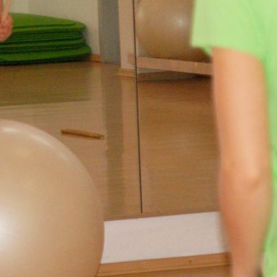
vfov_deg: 6.1
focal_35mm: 285
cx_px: -38
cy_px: 9
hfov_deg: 6.1
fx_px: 2583
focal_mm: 75
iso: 400
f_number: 5.6
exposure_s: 1/125
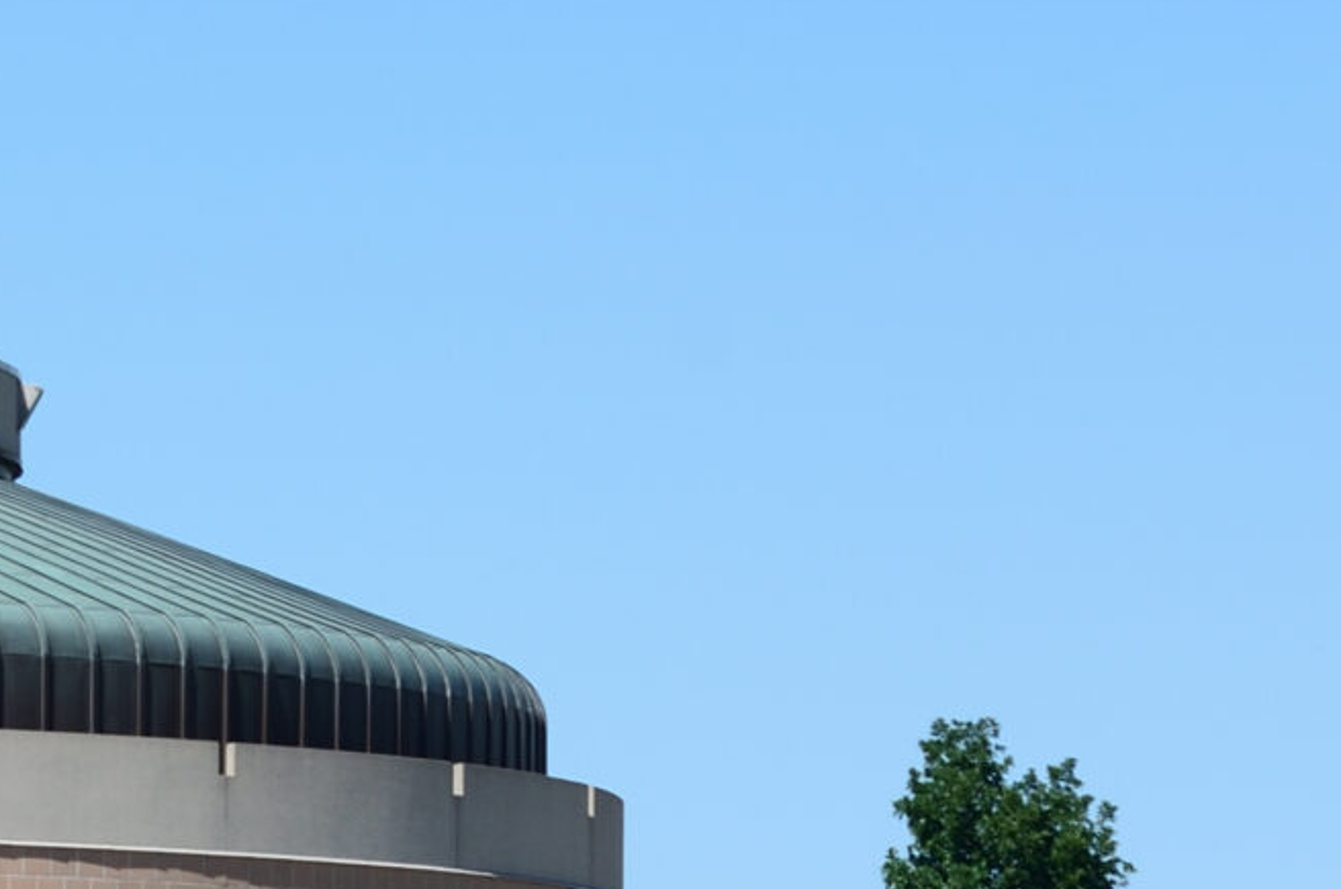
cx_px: -816
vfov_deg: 4.3
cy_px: 770
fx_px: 11972
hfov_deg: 6.3
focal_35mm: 322
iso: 100
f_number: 8
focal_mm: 55
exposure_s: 1/200
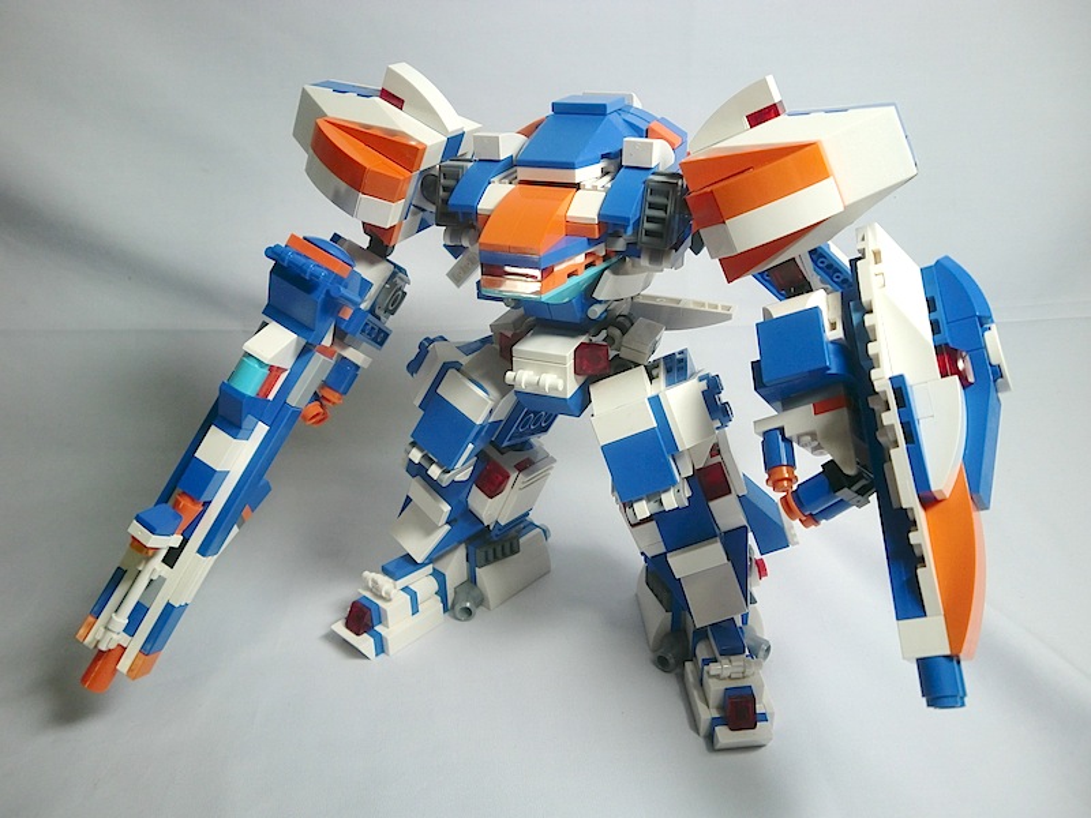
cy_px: 409
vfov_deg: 49.7
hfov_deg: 63.4
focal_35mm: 28
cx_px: 546
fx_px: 882
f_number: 2.6
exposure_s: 1/100
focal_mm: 4.65
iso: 64
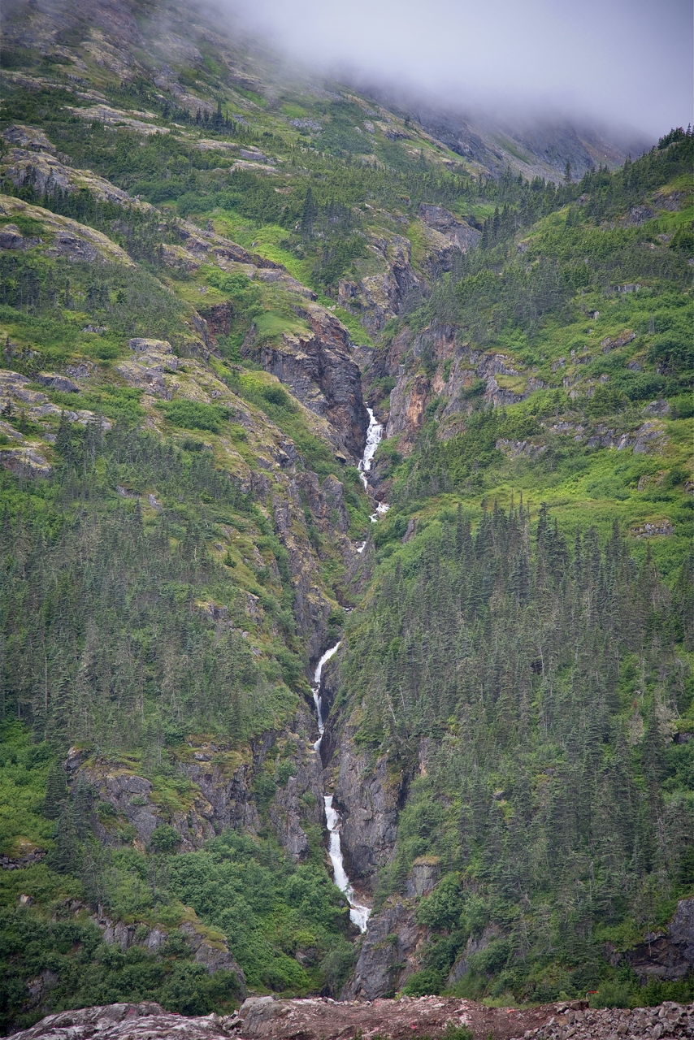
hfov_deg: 11.4
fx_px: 3468
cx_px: 347
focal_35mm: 120
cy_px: 520
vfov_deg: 17.1
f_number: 4
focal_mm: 120
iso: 220
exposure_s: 1/250
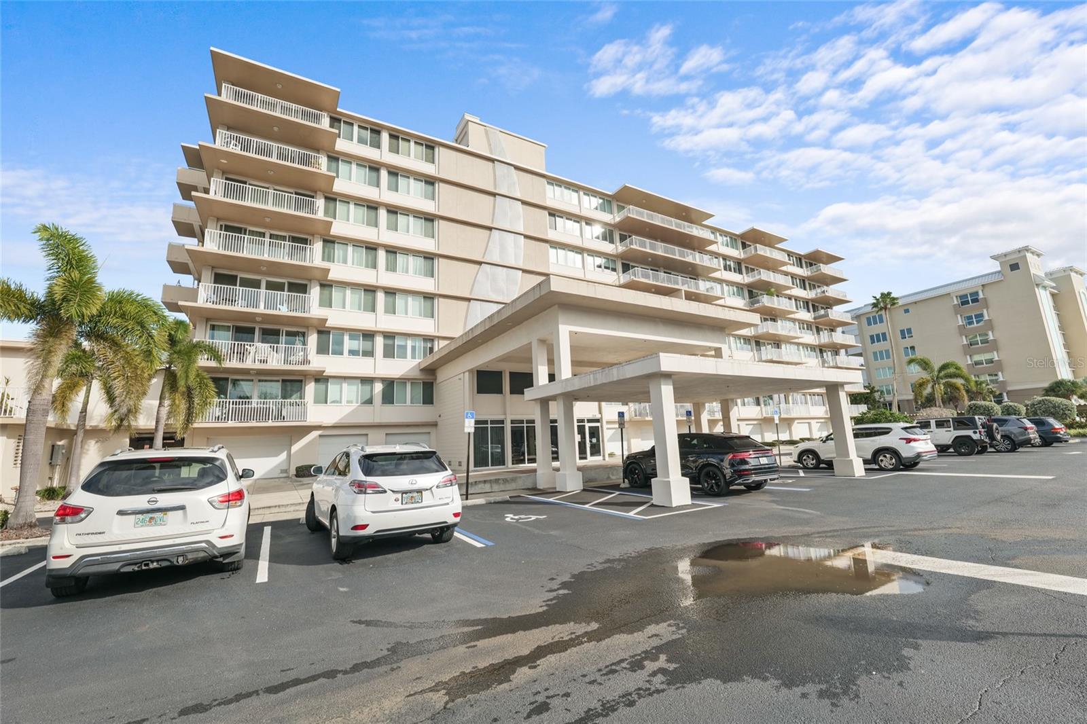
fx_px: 423
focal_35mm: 14
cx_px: 544
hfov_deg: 104.3
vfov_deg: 81.2
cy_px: 362
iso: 100
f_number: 8
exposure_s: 1/200
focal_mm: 14
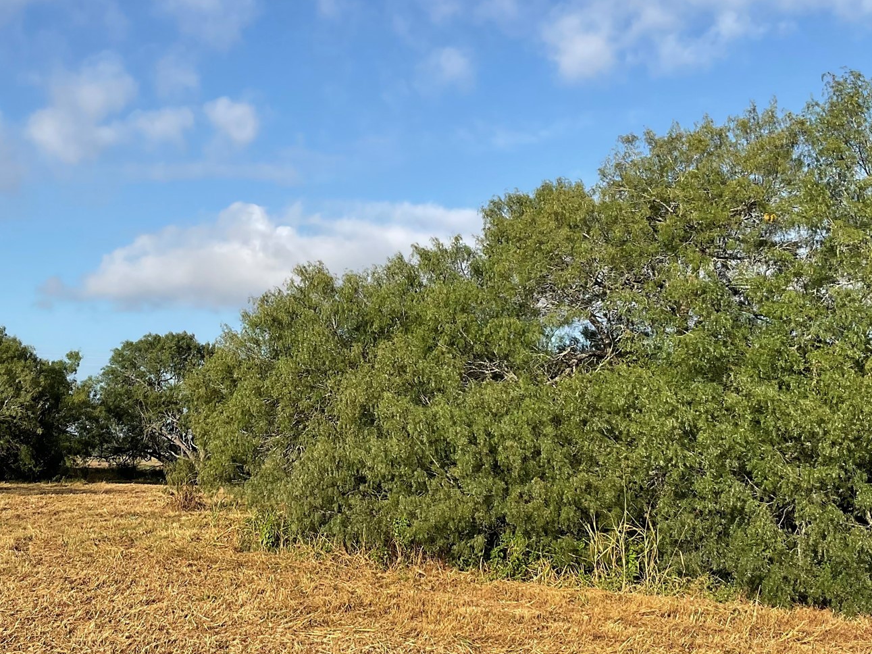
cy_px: 312
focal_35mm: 46
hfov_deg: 41.0
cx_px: 335
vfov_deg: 31.5
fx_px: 1159
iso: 16
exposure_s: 1/1675
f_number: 1.8
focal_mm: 3
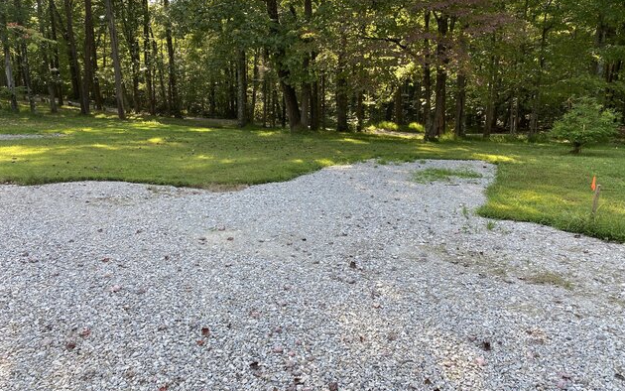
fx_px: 477
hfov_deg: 66.5
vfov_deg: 44.4
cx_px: 313
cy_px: 166
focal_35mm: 28
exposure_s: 1/167
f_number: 1.8
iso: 32
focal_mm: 4.25
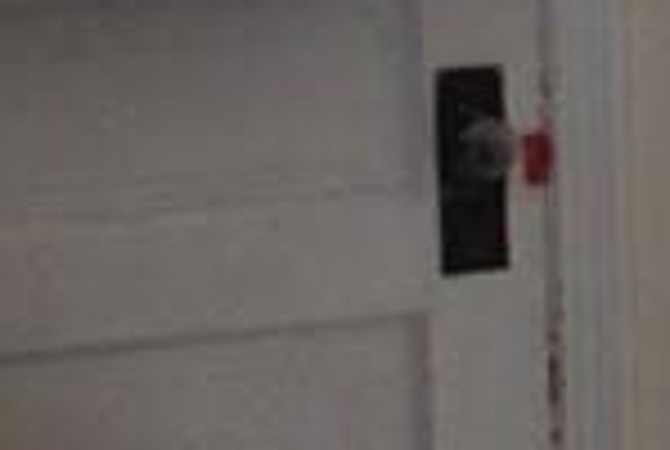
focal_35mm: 196
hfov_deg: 9.4
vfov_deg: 6.9
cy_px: -288
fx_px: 3655
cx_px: 1563
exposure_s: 1/60
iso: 200
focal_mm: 18
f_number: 4
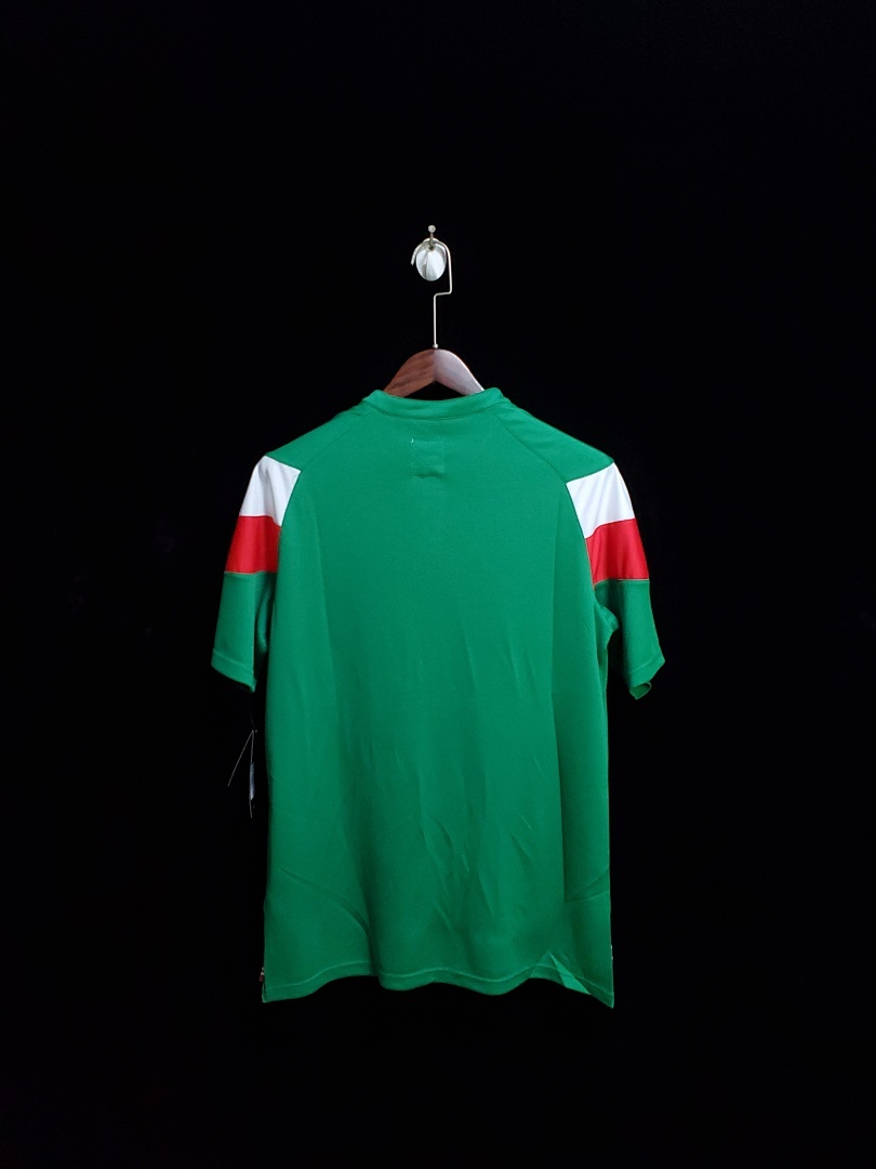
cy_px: 584
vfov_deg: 67.3
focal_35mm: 26
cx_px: 438
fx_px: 877
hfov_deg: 53.1
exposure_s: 1/10
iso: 400
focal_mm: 4.3
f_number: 2.4
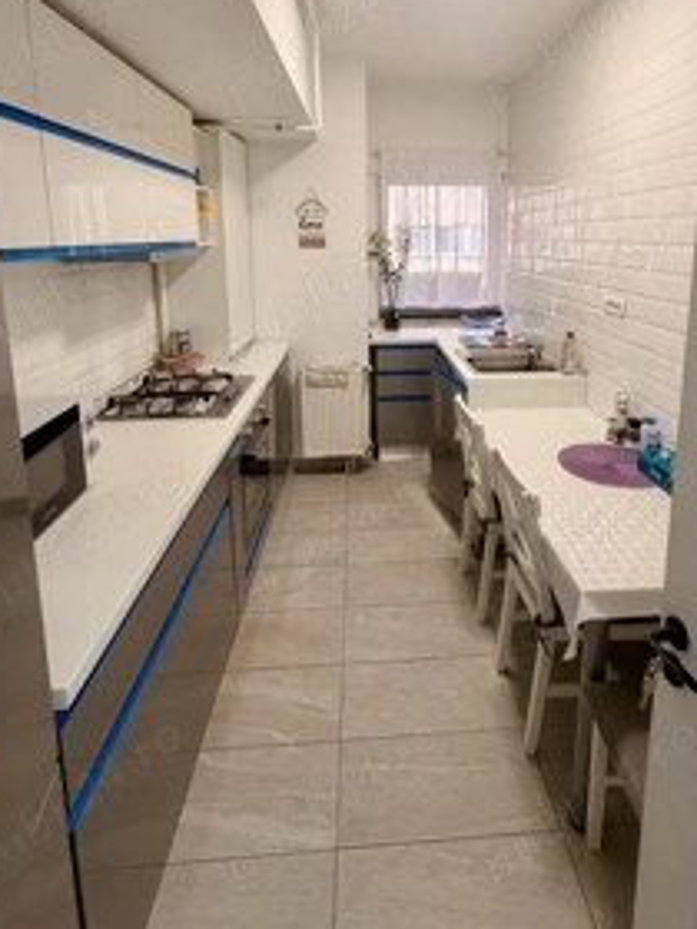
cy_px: 325
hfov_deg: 65.7
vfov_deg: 79.6
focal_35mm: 20
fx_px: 537
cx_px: 398
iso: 250
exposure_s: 1/100
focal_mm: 2.22
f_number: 2.2
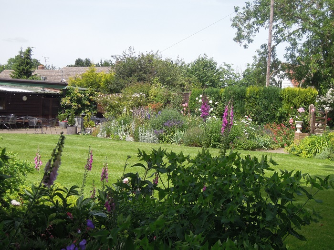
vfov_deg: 26.6
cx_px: 167
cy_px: 125
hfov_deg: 34.9
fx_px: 531
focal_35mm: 55
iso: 160
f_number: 4
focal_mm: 9.9
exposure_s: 1/800
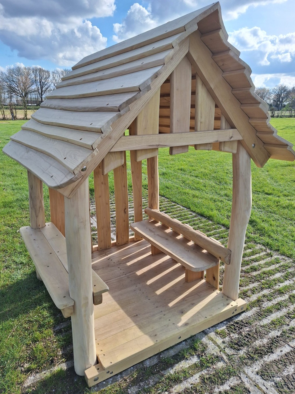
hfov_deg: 56.8
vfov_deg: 71.6
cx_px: 150
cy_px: 203
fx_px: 273
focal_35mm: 24
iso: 40
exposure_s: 1/1686
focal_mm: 5.54
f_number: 1.8
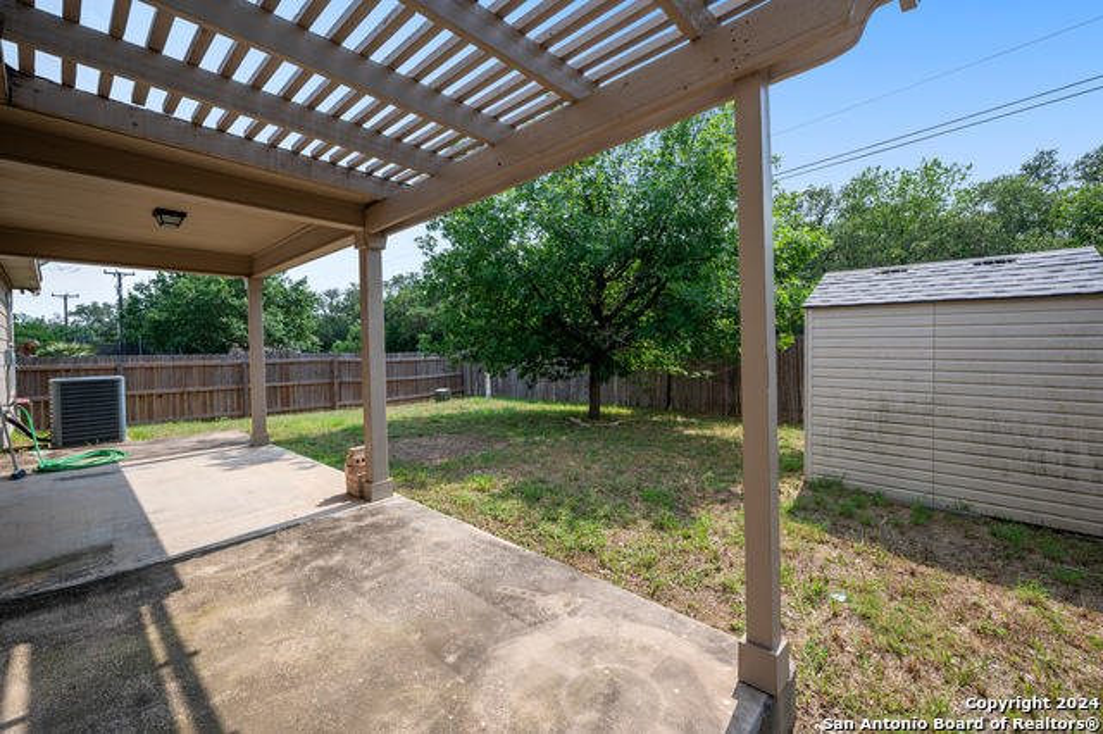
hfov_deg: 104.3
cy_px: 367
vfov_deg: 81.1
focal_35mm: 14
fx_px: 429
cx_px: 552
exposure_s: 1/400
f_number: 9
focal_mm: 14
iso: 250
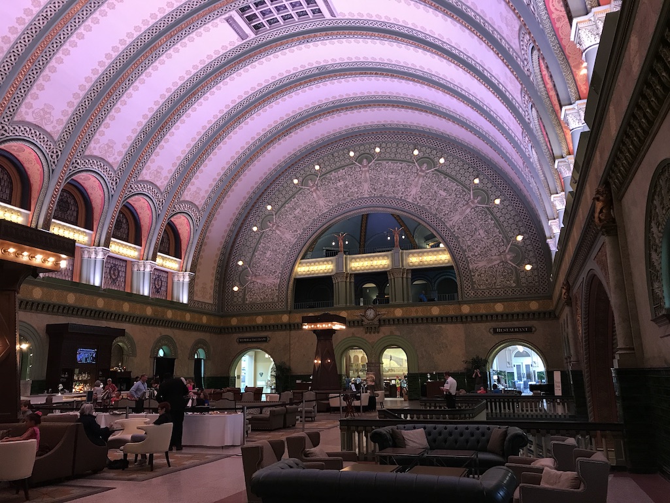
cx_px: 335
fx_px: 542
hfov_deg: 63.4
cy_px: 252
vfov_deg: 49.8
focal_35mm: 28
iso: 50
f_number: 1.8
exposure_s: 1/15
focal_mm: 3.99
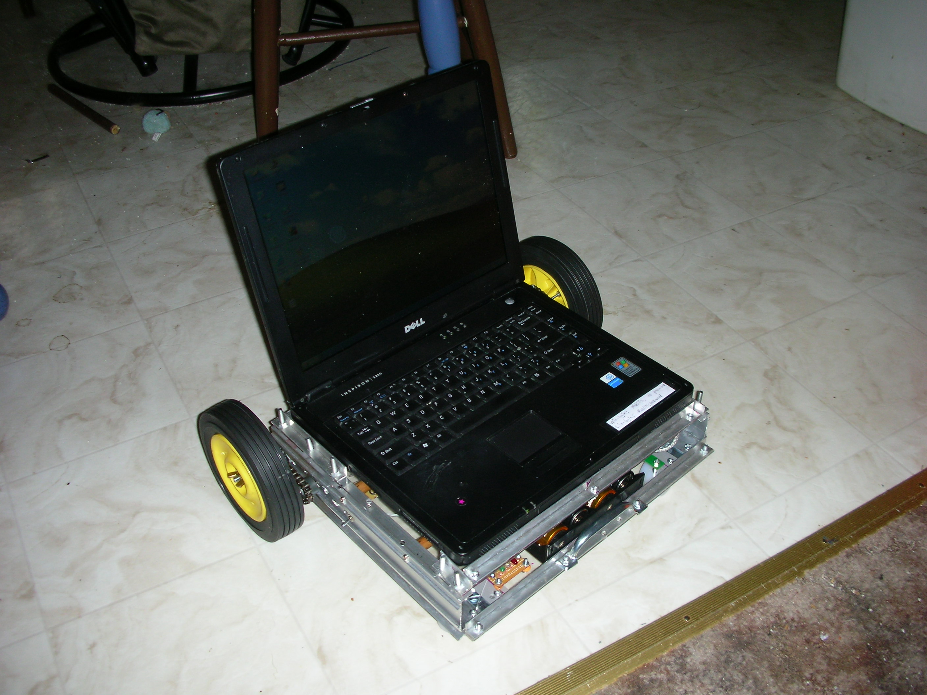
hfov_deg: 52.6
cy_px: 348
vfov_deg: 40.7
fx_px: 937
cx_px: 464
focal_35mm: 35
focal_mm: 5.8
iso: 50
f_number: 3
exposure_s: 1/60.1
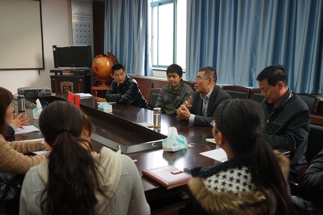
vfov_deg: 37.9
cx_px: 162
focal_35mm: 35
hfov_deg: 54.4
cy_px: 108
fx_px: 314
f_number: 4
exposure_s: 1/160
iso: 1000
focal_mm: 35
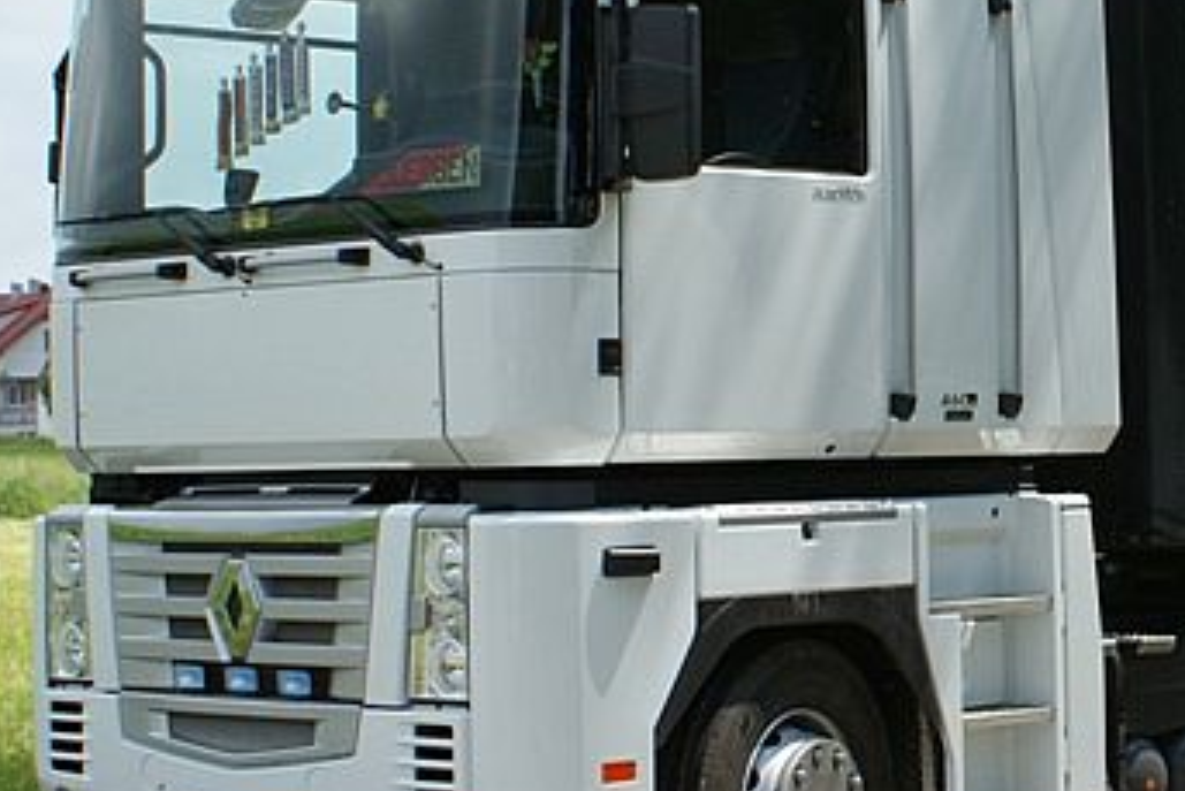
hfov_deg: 21.2
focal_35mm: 91
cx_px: 1309
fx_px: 2997
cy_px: 320
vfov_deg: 15.0
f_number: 11
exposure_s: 1/100
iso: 100
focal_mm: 26
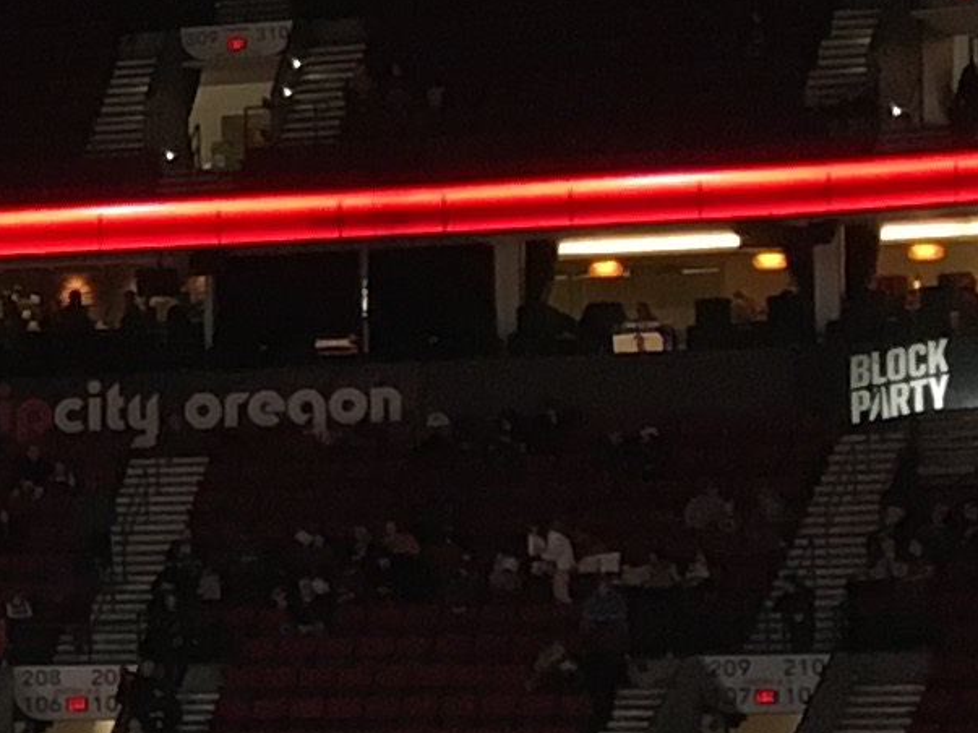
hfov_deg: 8.7
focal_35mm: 194
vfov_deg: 7.6
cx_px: -1771
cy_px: 522
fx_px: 5480
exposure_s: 1/30
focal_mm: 4.15
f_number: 2.2
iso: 64
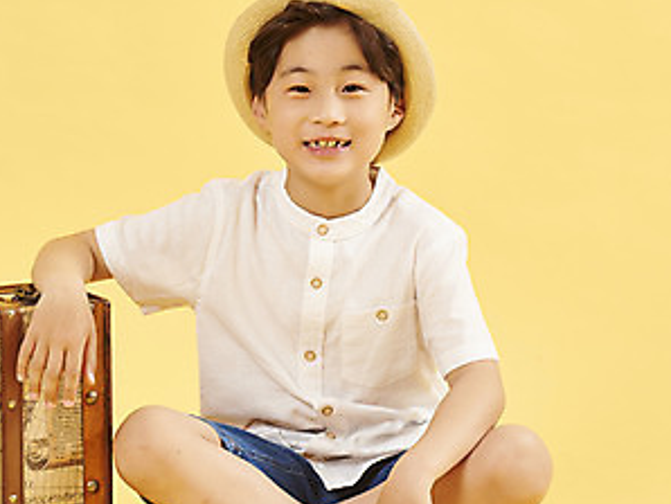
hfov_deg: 8.5
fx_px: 4501
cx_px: 118
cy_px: 243
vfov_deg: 6.4
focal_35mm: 232
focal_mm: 120
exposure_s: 1/125
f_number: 8
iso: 125
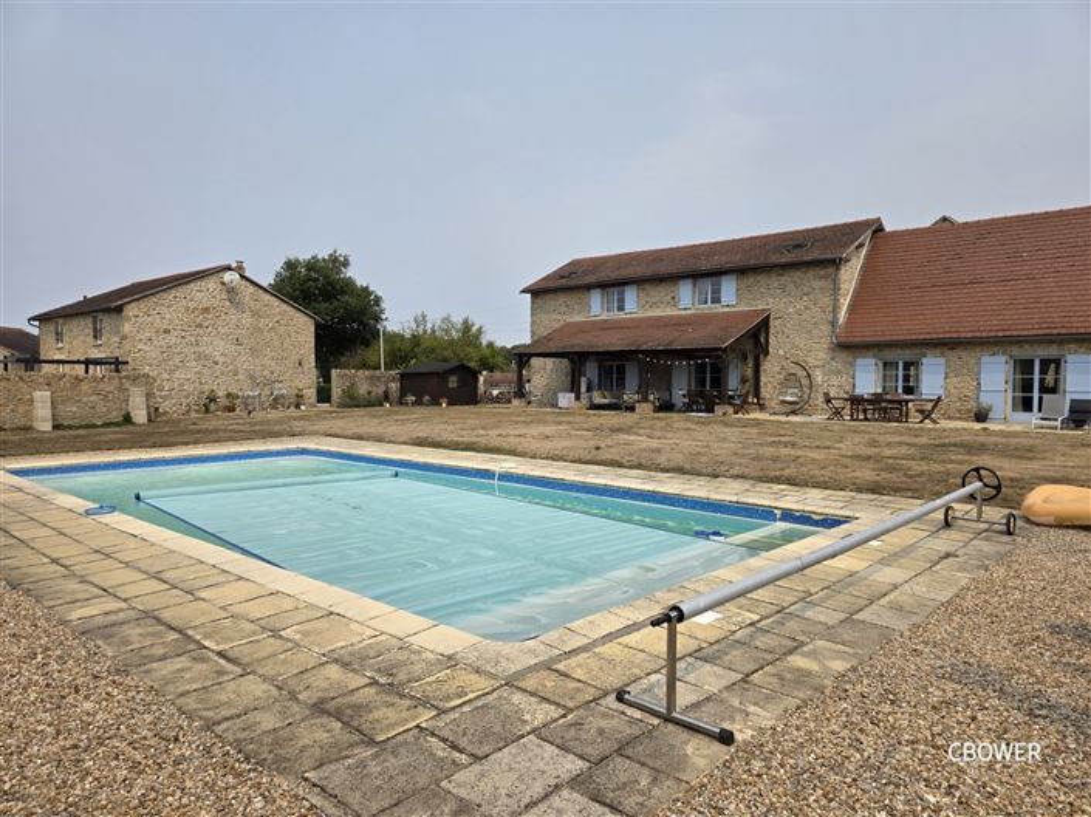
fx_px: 725
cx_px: 546
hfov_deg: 74.0
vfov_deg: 58.8
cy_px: 408
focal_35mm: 23
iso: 80
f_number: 1.7
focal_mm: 6.3
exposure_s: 1/7944
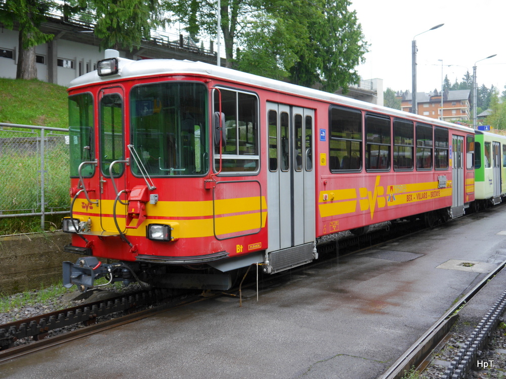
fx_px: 555
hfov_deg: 49.0
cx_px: 253
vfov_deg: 37.7
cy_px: 190
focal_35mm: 38
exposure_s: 1/100
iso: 160
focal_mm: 19
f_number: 4.1
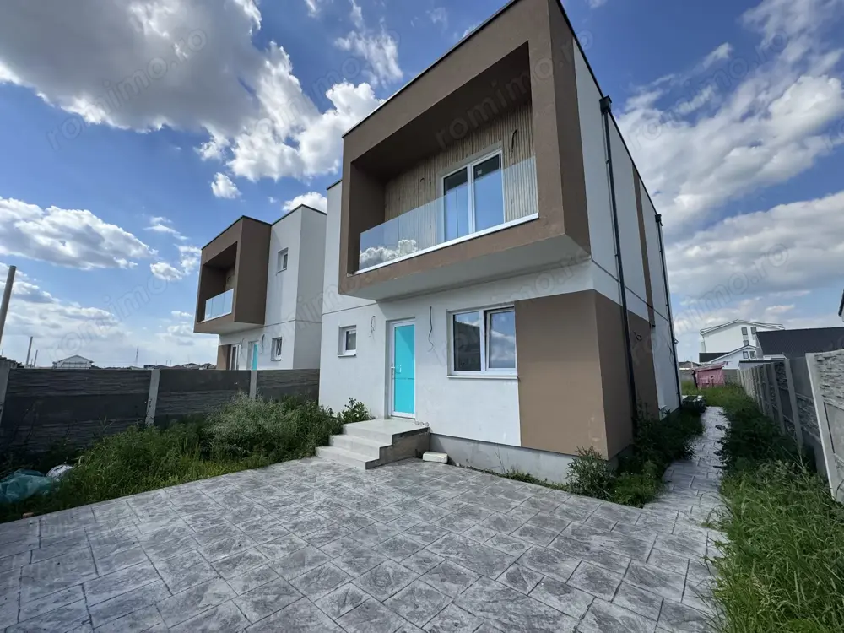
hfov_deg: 102.1
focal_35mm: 14
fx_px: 341
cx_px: 422
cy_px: 316
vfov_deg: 85.7
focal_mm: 2.22
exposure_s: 1/1346
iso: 50
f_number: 2.2
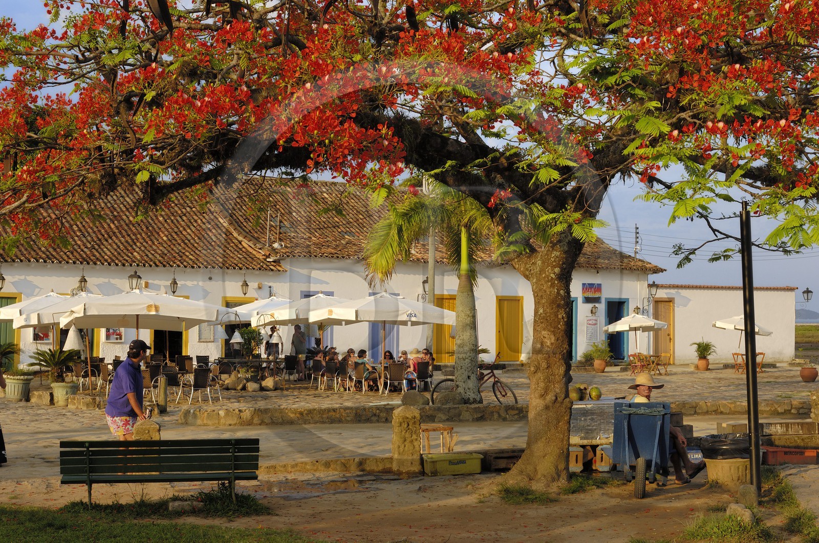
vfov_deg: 23.7
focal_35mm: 57
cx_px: 410
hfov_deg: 35.1
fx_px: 1295
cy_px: 272
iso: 100
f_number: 8.5
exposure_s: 1/100
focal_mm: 38
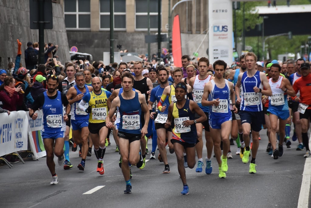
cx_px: 156
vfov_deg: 3.7
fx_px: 3240
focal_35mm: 375
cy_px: 104
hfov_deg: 5.5
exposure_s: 1/400
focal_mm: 250
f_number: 6.3
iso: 800
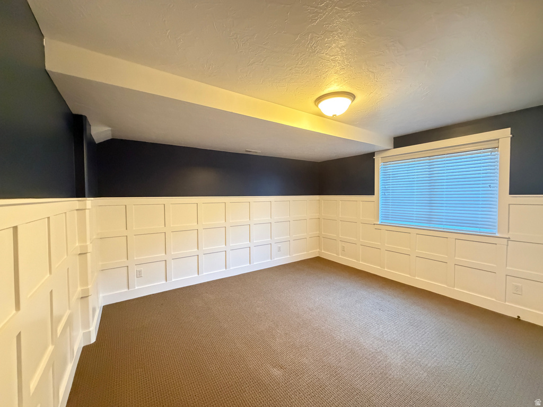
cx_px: 272
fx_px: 220
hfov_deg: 102.1
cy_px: 204
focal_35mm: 14
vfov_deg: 85.7
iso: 1000
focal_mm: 2.22
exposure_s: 1/40
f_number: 2.2
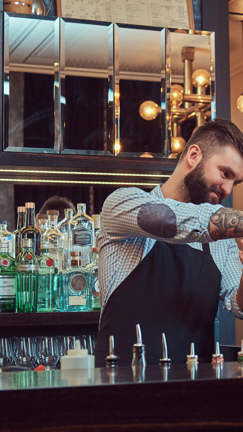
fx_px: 962
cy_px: 217
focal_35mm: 84
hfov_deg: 14.1
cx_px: 257
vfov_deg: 25.3
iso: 320
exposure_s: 1/100
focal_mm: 35
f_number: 3.2
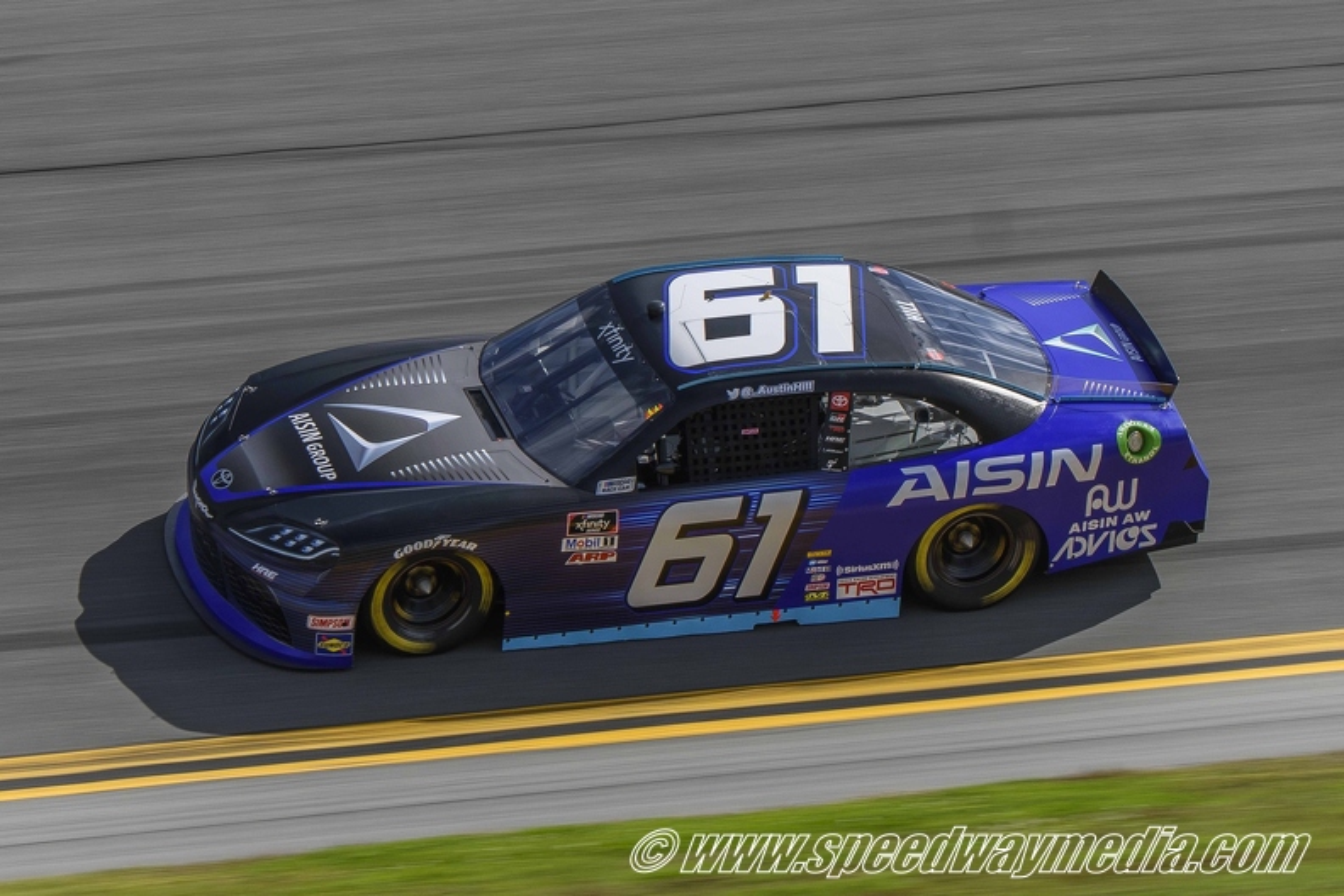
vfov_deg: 9.6
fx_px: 5320
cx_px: 672
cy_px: 448
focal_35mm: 142
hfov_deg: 14.4
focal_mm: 95
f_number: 7.1
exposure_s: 1/320
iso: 100
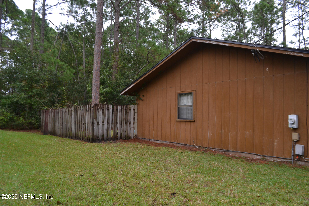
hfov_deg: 67.4
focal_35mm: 27
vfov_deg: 47.9
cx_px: 154
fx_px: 232
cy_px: 103
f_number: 5.6
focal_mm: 18
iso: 320
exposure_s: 1/125
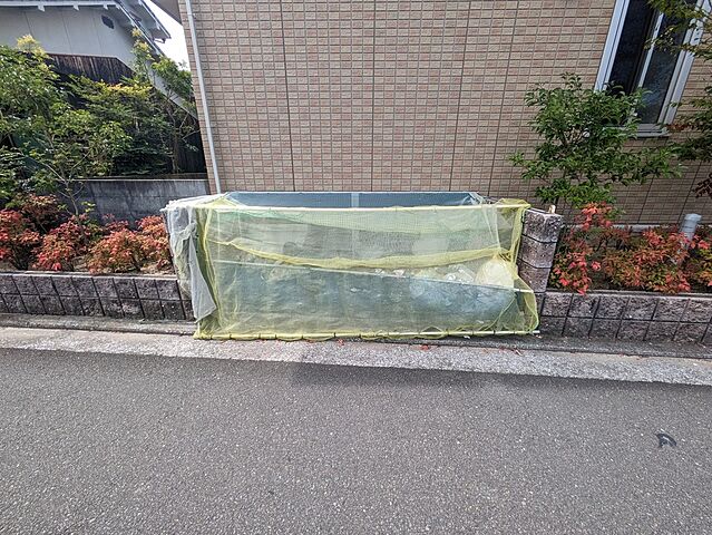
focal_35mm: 14
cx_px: 356
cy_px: 268
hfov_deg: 102.0
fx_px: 288
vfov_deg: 85.7
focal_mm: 1.83
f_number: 2.2
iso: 70
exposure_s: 1/883
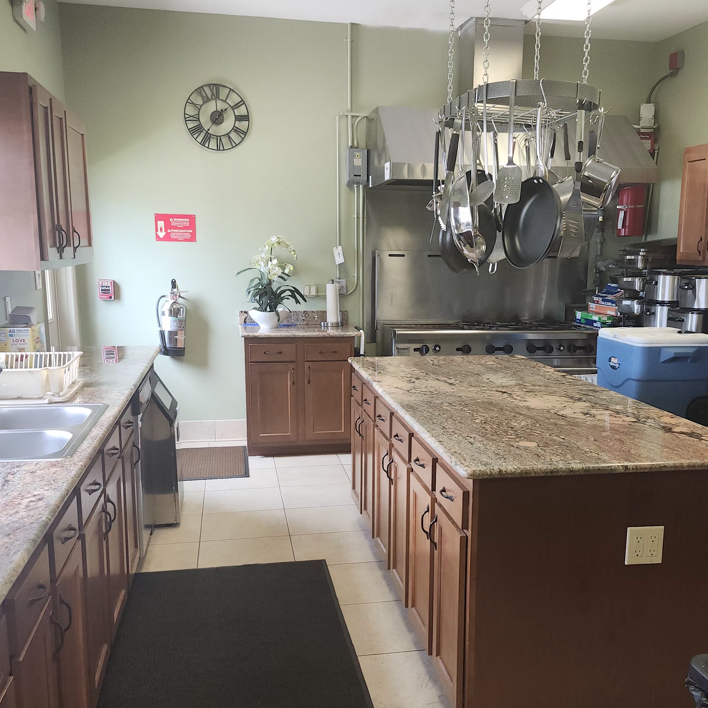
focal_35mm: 35
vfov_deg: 47.1
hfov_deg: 47.0
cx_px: 413
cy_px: 404
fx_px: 810
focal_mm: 5.54
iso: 160
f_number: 1.8
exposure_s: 1/120
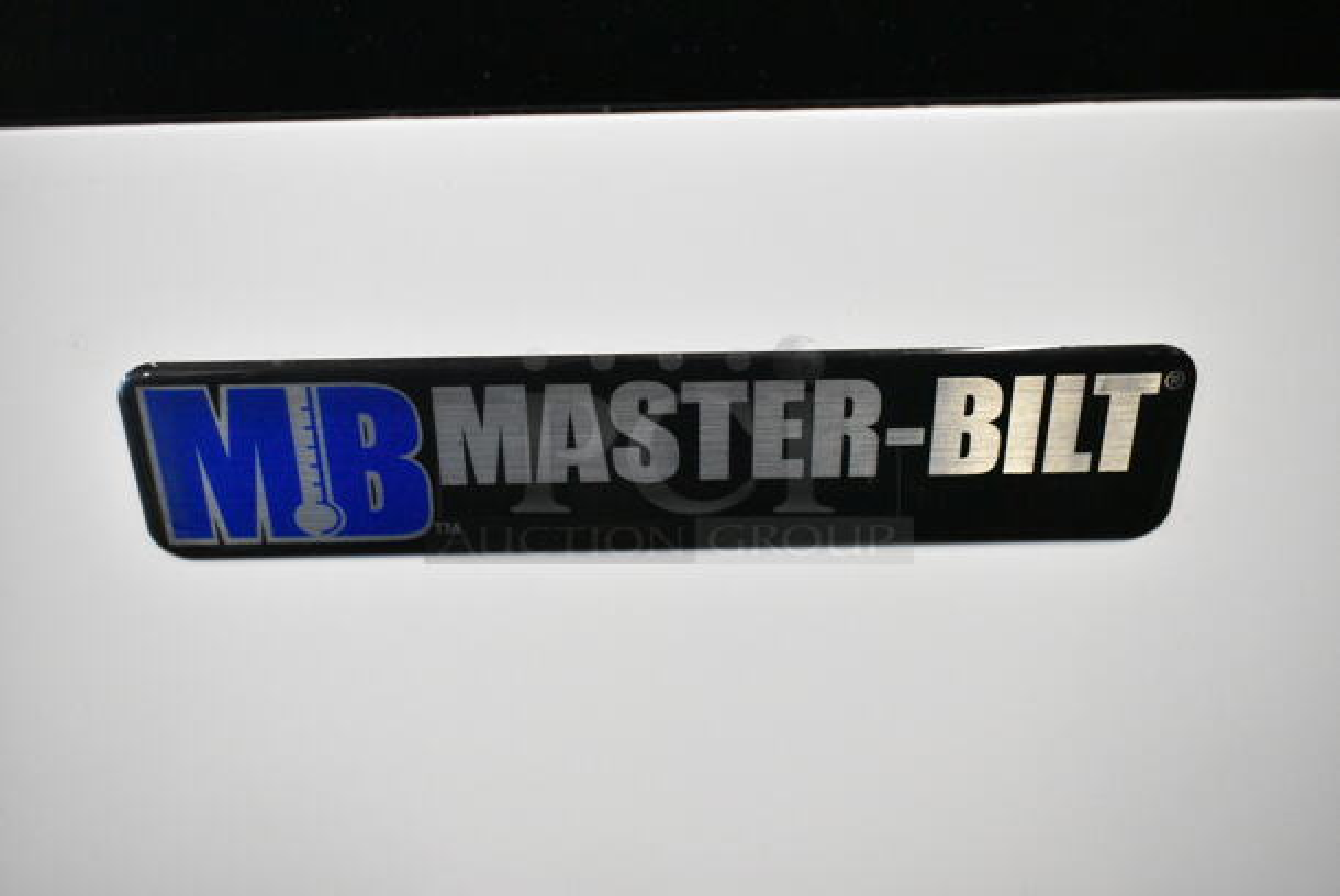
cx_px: 670
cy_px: 448
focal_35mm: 42
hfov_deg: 46.4
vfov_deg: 32.0
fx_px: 1565
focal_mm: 28
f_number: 5.6
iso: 6400
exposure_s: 1/125
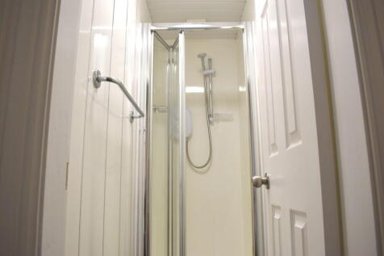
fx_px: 288
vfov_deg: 47.9
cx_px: 192
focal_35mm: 27
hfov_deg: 67.4
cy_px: 128
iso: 400
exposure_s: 1/100
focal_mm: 18
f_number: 5
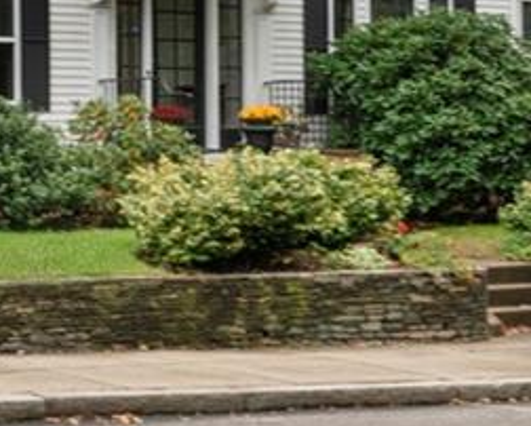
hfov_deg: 13.9
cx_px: 61
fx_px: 2155
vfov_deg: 10.9
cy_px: -213
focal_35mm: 137
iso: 400
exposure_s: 1/80
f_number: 14
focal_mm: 24
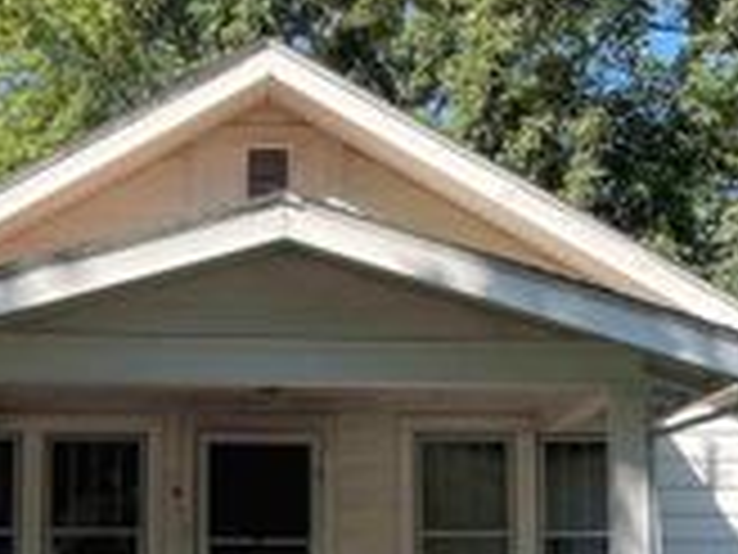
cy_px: 466
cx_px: 243
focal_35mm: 76
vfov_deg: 19.1
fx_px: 1620
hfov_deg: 25.5
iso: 32
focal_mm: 5.1
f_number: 1.6
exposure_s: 1/1188
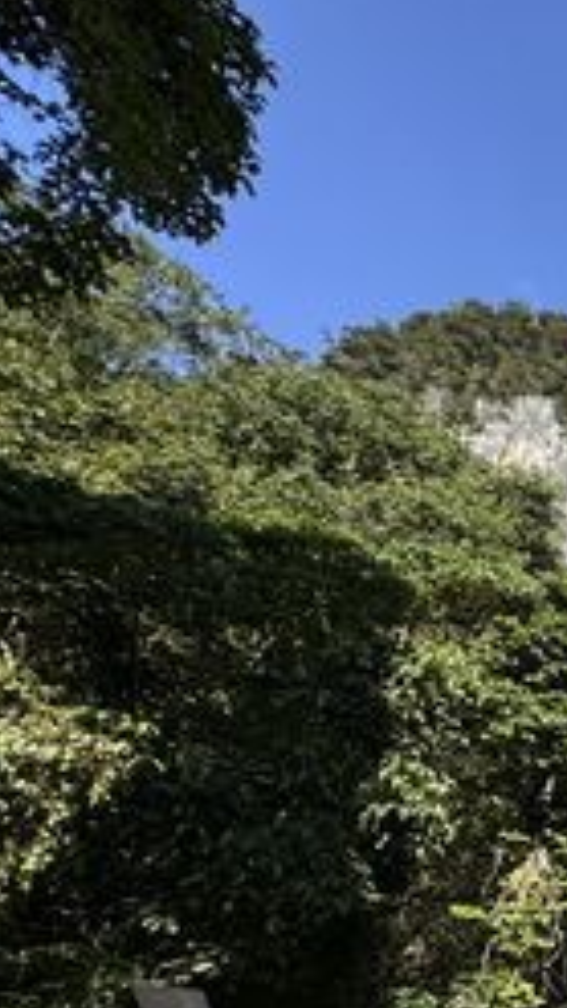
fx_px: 989
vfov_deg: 48.8
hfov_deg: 17.9
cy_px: 890
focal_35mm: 37
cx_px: 1199
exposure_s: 1/756
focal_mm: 2.22
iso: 40
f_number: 2.2
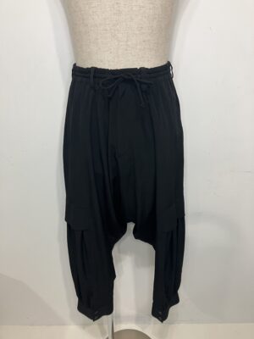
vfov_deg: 63.4
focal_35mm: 28
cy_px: 170
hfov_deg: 49.7
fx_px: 274
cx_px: 127
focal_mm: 3.99
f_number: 1.8
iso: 125
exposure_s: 1/50
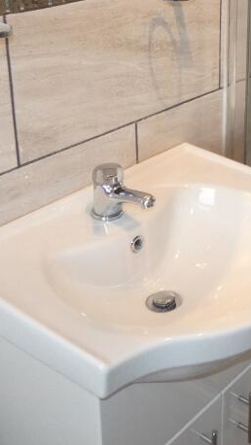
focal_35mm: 56
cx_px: 320
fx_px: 662
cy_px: 119
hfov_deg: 19.9
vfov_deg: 36.5
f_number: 3
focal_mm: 4.1
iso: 320
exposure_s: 1/60
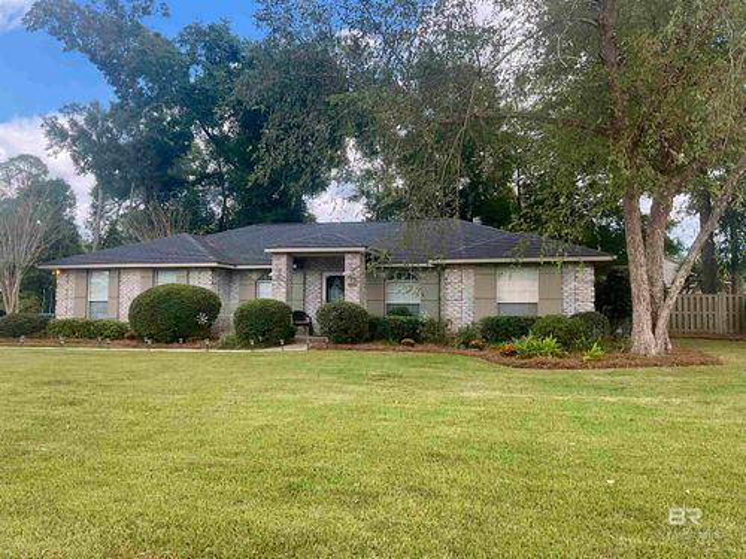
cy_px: 280
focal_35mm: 29
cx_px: 373
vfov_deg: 48.2
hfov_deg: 61.7
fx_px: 625
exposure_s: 1/353
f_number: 1.8
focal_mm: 3
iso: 16
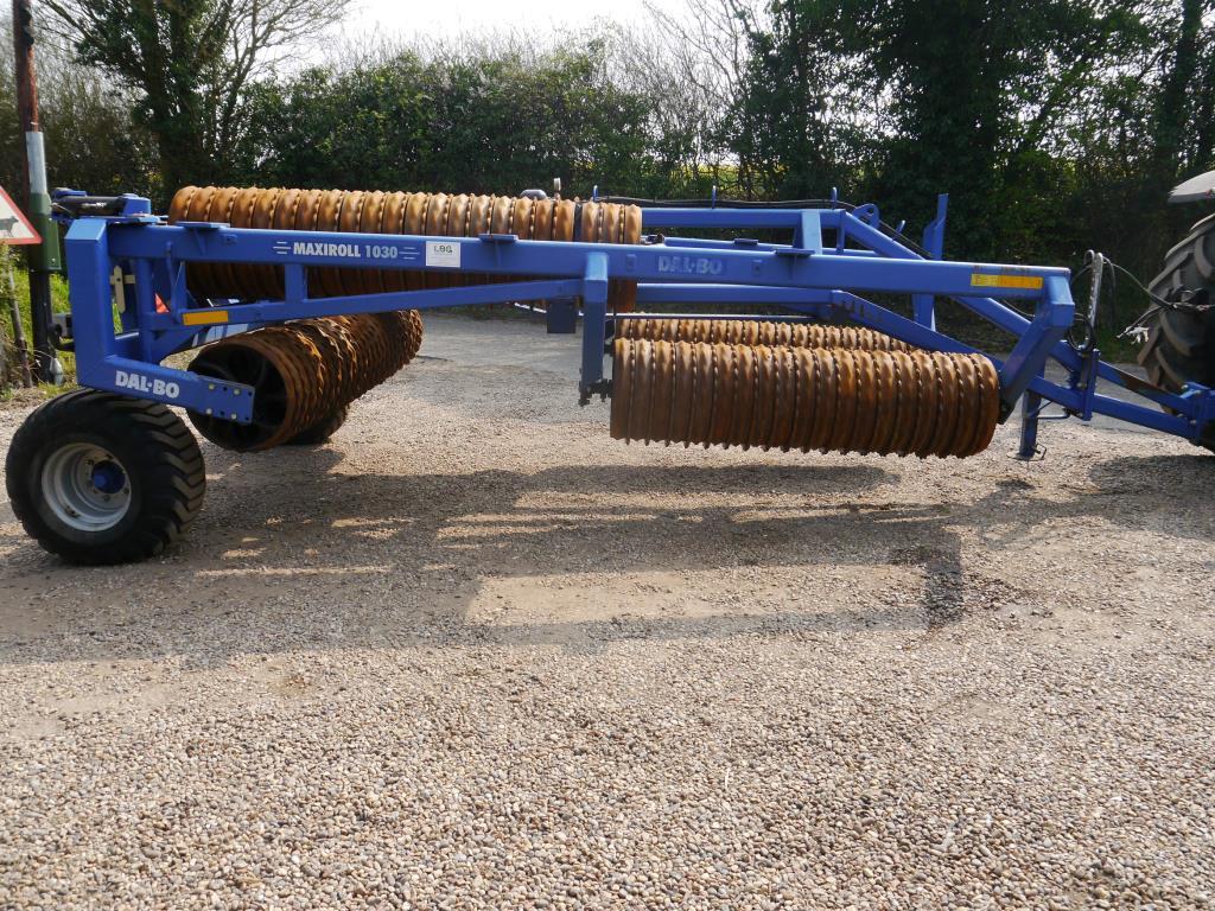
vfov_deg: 49.7
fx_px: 983
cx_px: 608
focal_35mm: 28
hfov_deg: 63.4
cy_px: 456
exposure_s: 1/250
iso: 160
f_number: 6.3
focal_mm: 14
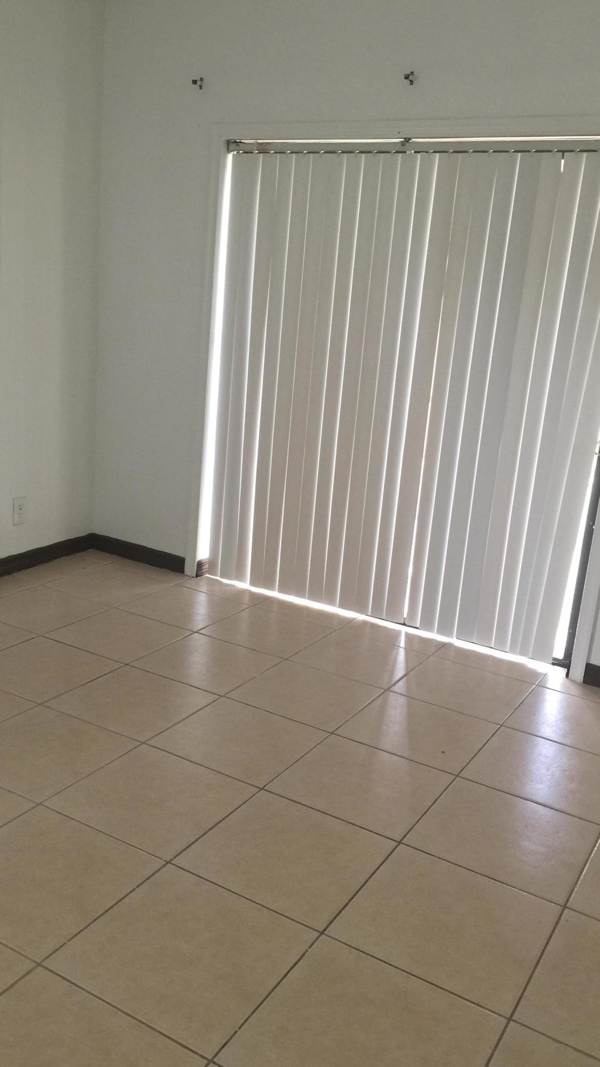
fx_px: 905
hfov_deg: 36.7
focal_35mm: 32
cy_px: 528
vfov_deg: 61.0
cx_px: 286
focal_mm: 4.15
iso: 50
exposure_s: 1/15
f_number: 2.2
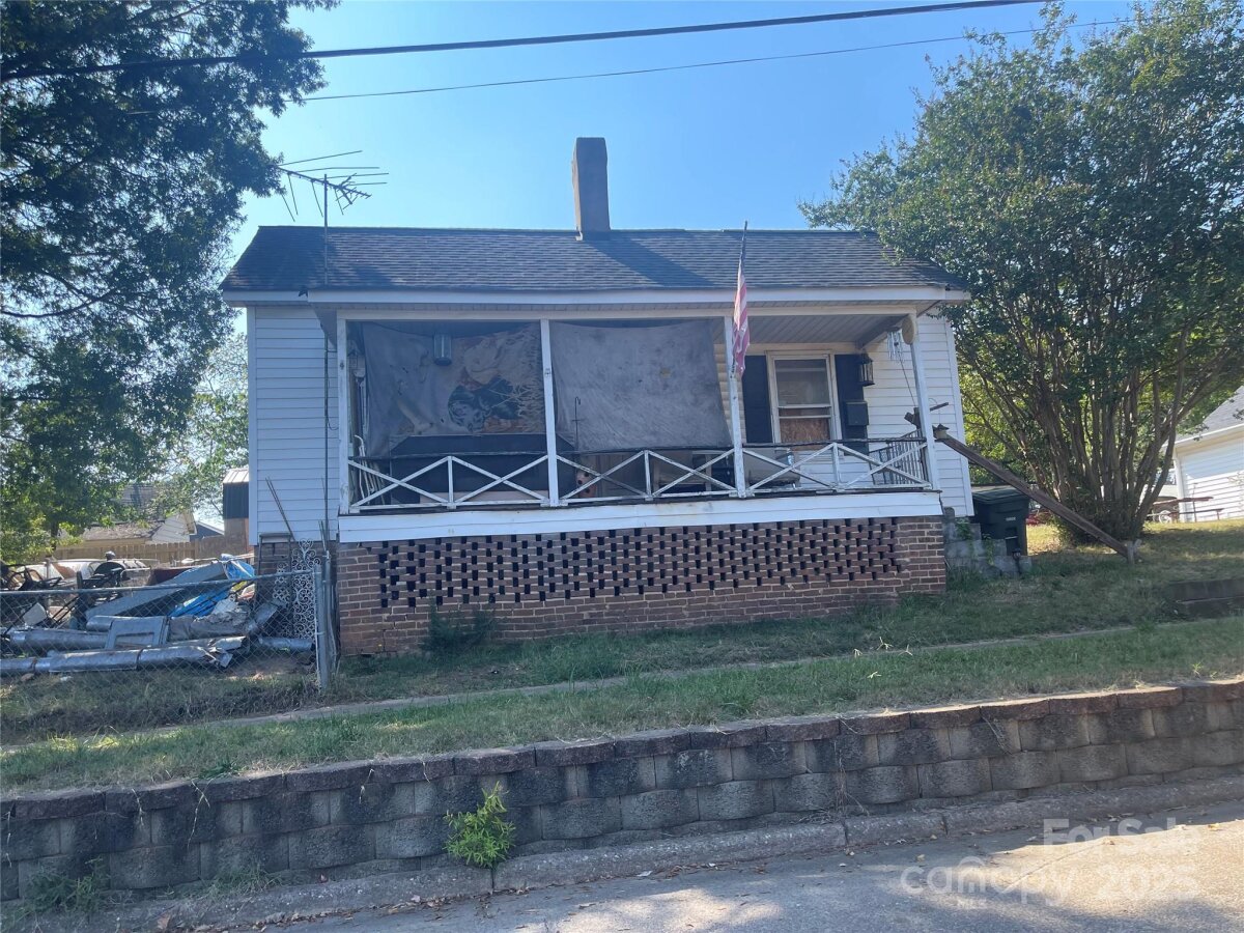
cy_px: 466
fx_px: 898
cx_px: 622
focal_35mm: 25
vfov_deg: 54.9
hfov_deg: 69.4
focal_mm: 5.1
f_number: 1.6
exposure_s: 1/994
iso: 32
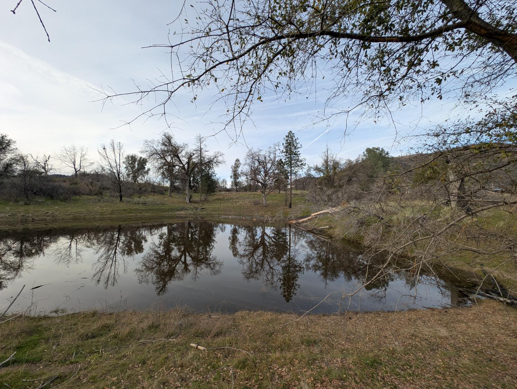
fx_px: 179
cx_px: 258
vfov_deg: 94.6
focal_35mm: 12
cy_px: 194
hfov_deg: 110.5
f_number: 1.95
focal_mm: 2.23
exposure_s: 1/544
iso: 41
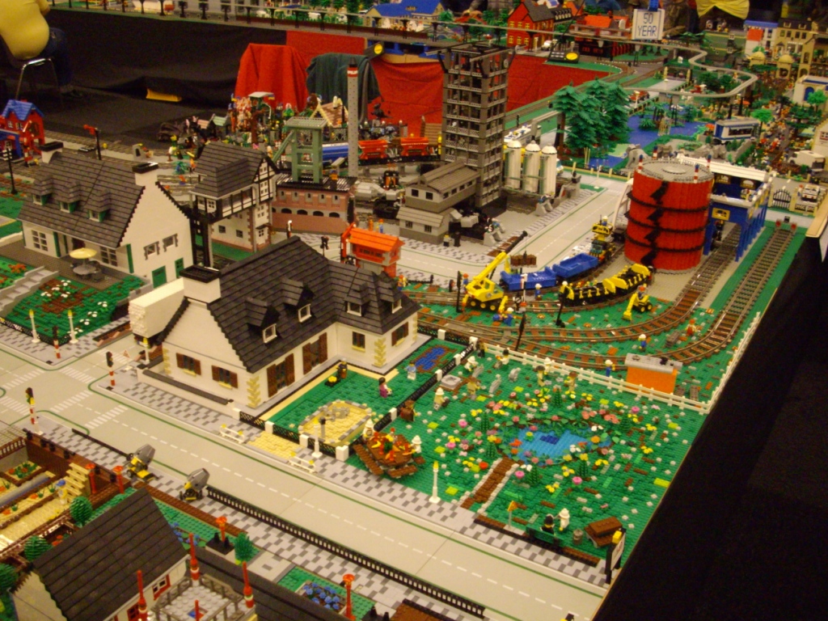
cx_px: 414
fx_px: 885
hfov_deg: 50.1
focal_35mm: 37
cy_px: 310
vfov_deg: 38.7
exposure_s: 1/13
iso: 400
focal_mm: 6.2
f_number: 2.8
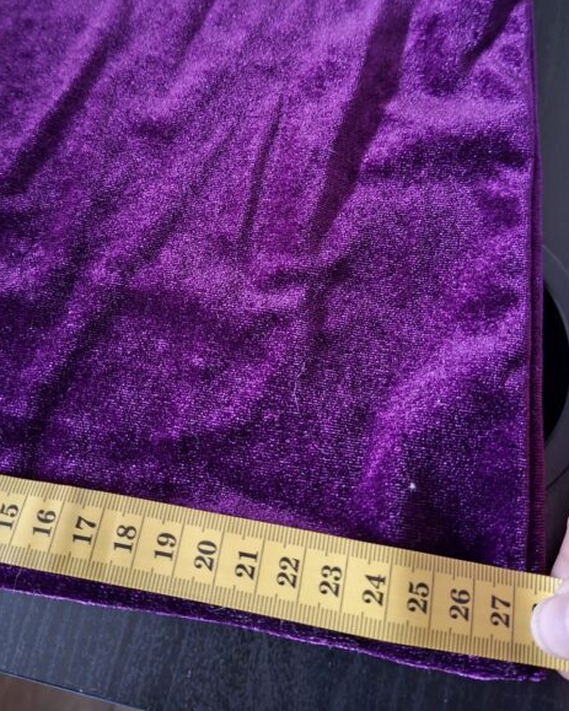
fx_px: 653
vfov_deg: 56.6
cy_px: 271
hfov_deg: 47.1
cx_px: 274
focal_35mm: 31
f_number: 1.8
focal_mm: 5.54
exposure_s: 1/20
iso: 800
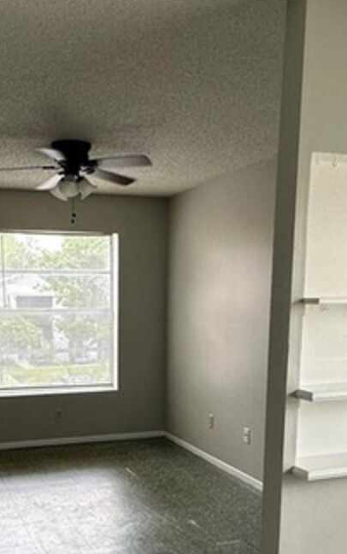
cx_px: 110
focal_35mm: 39
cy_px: 388
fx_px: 590
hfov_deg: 32.5
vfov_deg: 49.1
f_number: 2.2
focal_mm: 2.22
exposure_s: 1/99
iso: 125
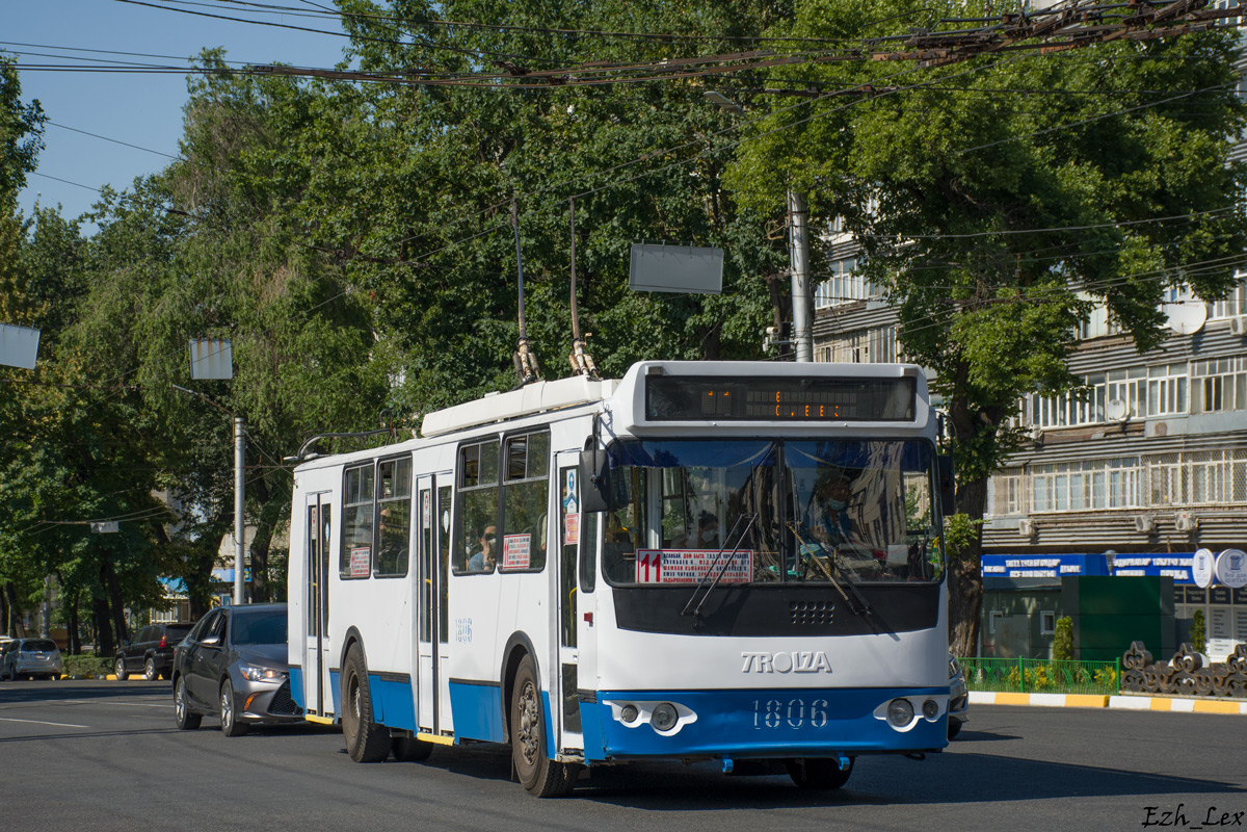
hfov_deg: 24.2
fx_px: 2909
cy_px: 416
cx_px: 624
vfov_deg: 16.3
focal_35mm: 84
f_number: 7.1
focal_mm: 56
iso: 160
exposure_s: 1/800
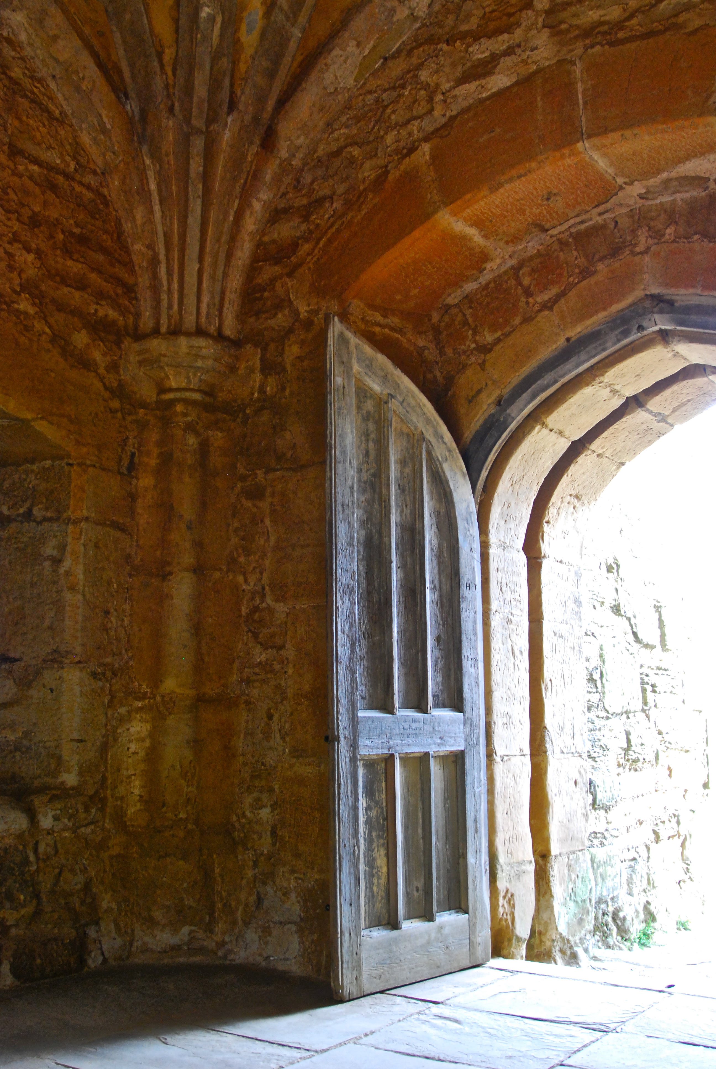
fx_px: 1071
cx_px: 358
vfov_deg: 53.1
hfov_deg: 37.0
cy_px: 534
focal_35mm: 36
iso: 800
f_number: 4
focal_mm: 24
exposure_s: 1/50
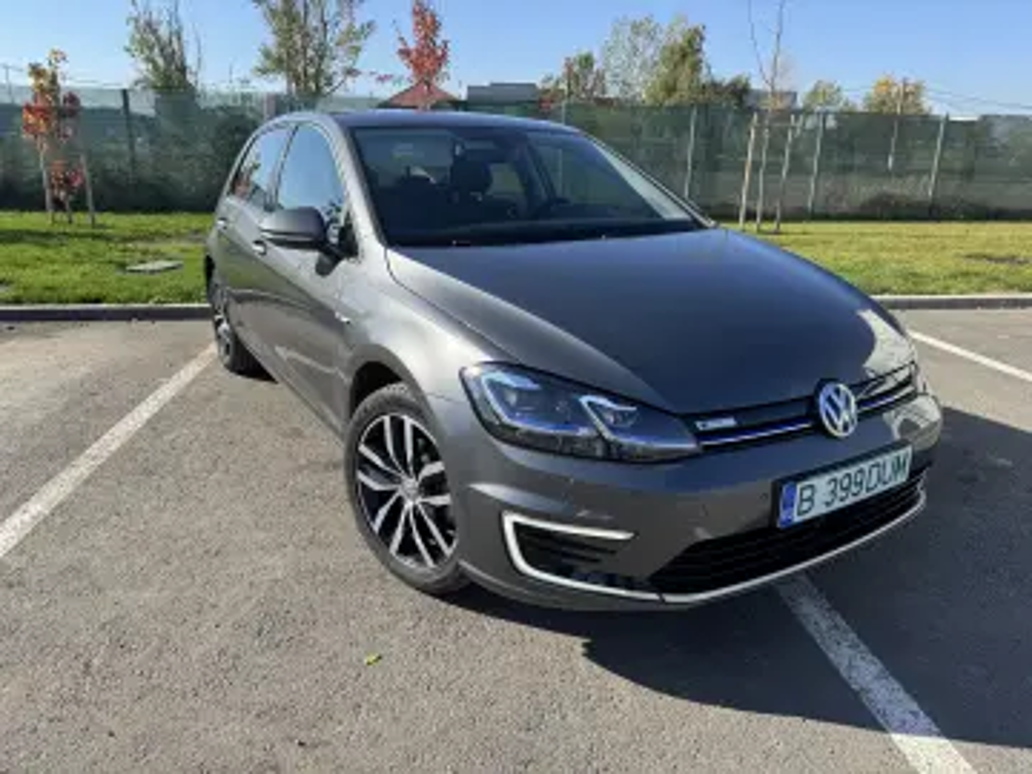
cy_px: 387
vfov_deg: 56.8
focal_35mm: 24
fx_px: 716
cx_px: 516
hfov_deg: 71.6
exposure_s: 1/2415
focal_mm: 6.76
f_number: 1.78
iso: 80
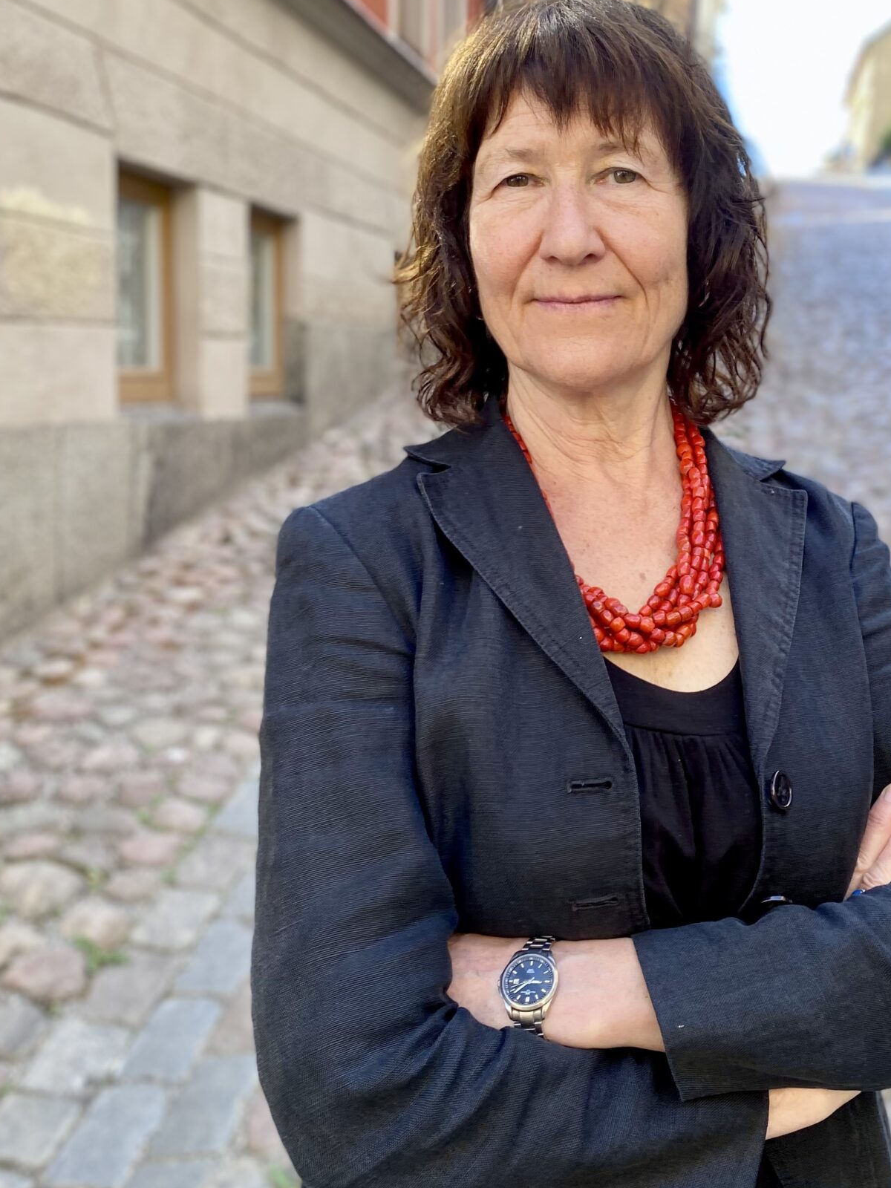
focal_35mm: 39
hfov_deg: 36.2
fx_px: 1338
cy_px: 512
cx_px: 639
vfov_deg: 47.7
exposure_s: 1/122
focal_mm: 4.25
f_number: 1.8
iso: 32
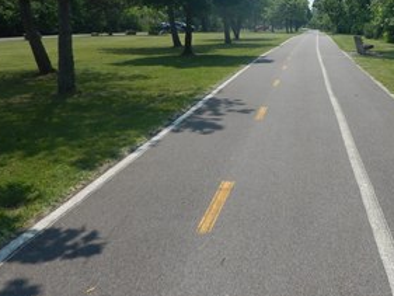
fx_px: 467
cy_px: 53
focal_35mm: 41
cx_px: 293
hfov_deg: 44.3
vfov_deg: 34.0
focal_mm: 4.3
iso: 125
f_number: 4.1
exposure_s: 1/1250
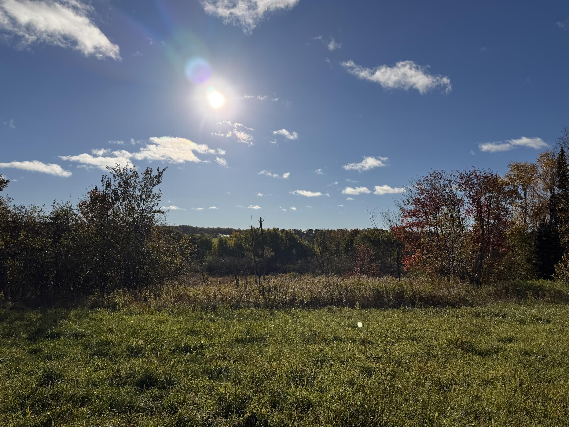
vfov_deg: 56.8
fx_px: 394
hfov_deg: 71.6
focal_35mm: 24
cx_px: 284
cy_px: 214
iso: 80
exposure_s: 1/11905
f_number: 1.78
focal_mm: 6.76
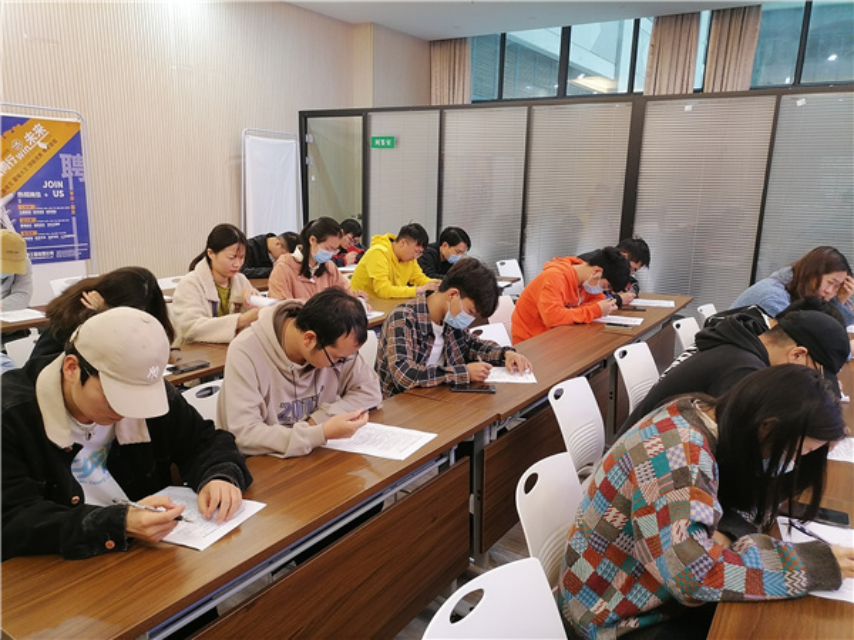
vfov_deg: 53.1
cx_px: 427
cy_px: 320
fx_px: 641
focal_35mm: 26
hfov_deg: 67.3
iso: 320
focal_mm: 5.4
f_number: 1.8
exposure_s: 1/33.3
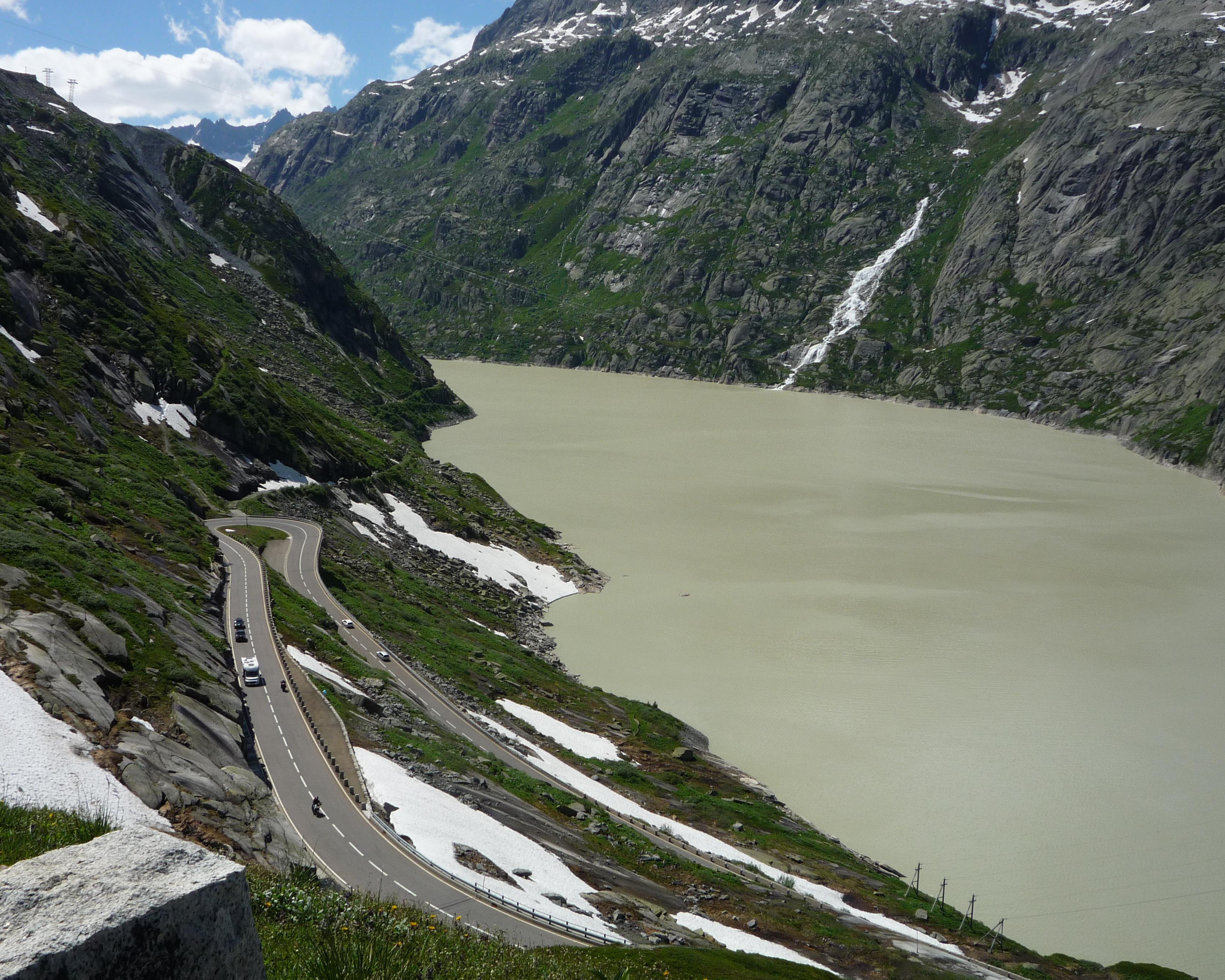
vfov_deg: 39.2
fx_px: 1378
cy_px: 495
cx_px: 578
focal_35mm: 38
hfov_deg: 47.9
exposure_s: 1/800
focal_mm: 6.3
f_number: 5.6
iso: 100
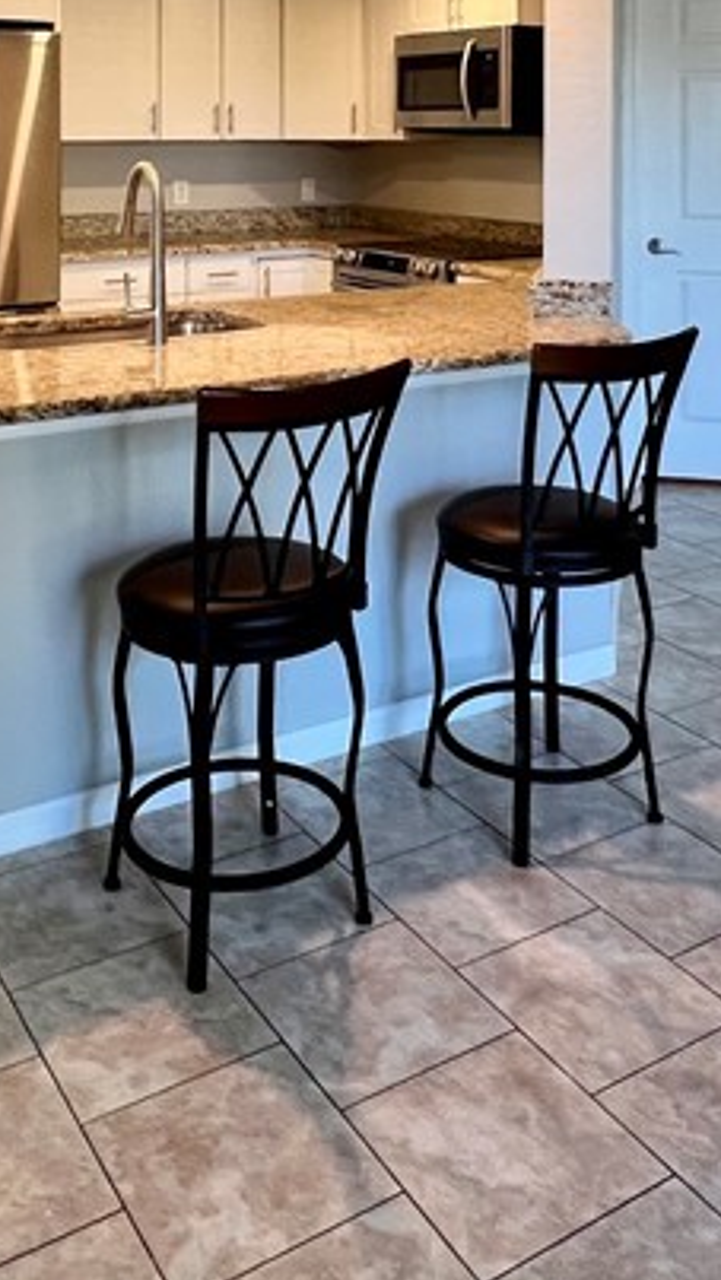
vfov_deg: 49.1
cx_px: 321
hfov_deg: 32.8
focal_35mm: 36
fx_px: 1222
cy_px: 121
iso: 250
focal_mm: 1.57
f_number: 1.8
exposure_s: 1/120
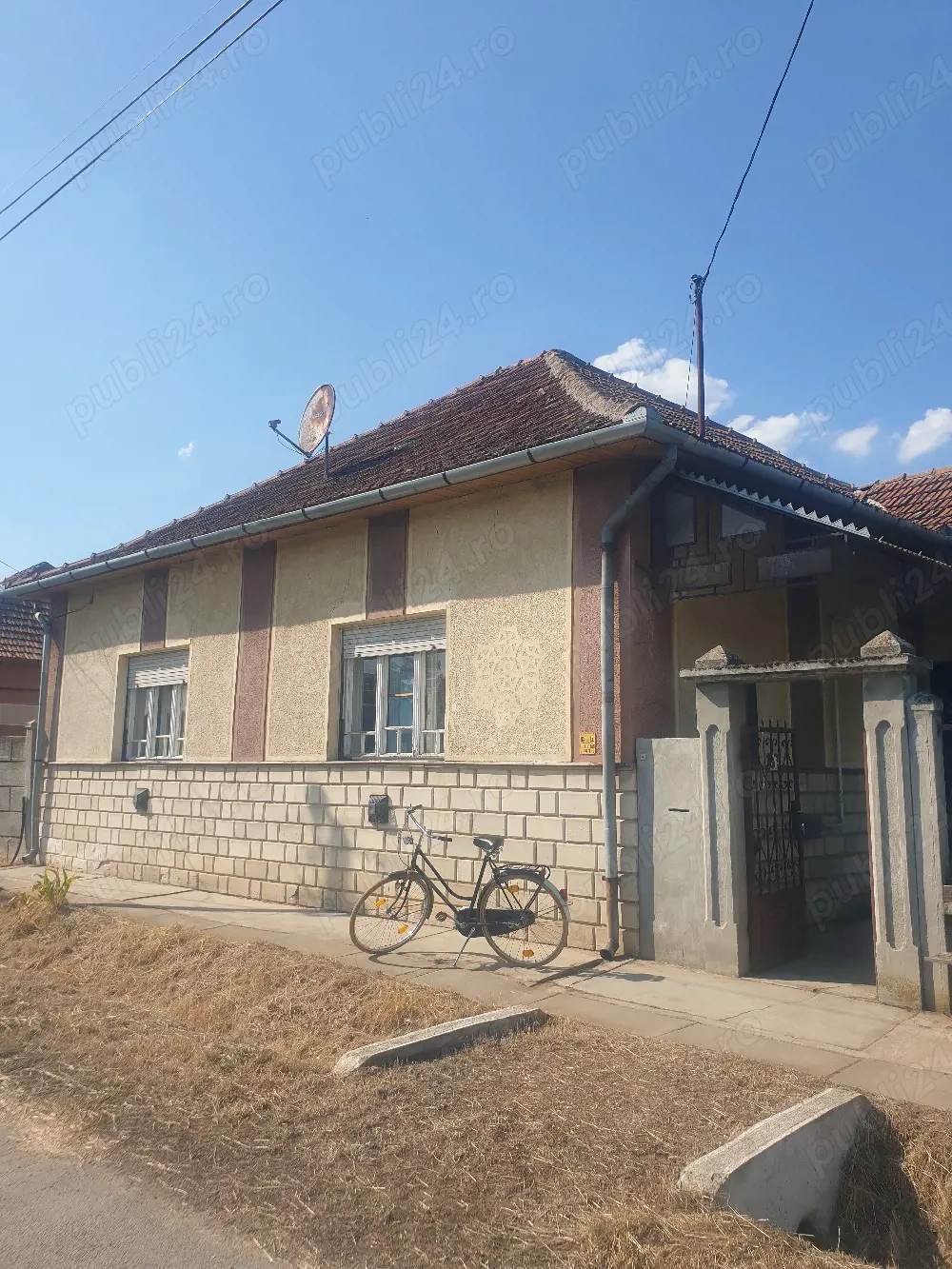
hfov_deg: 53.1
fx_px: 953
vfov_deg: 67.3
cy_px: 634
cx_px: 476
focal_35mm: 26
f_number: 2.4
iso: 50
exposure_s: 1/1667
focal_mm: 4.3
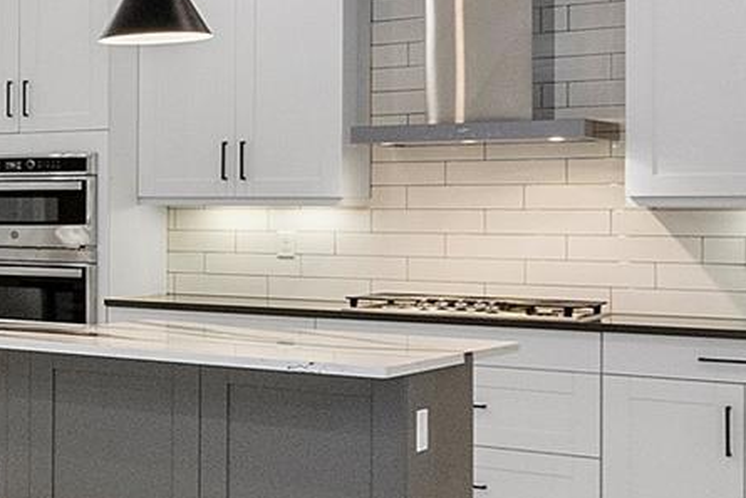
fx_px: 1430
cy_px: 205
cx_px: -635
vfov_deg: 19.7
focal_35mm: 69
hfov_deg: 20.1
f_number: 8
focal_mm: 10
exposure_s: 1/125
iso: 800
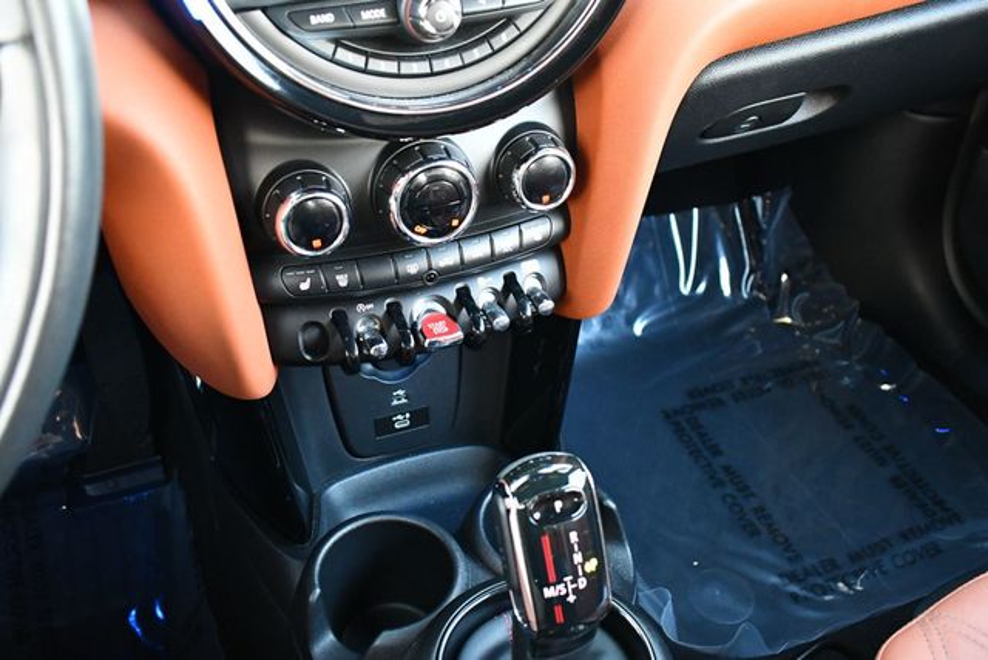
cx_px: 494
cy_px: 330
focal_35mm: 36
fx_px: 989
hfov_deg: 53.1
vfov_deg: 36.9
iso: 3200
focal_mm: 18
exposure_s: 1/100
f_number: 3.5
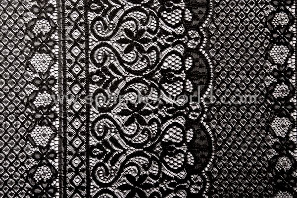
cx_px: 148
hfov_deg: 17.1
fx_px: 990
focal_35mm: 120
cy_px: 99
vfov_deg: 11.4
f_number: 13
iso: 250
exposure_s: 1/200
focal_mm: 80
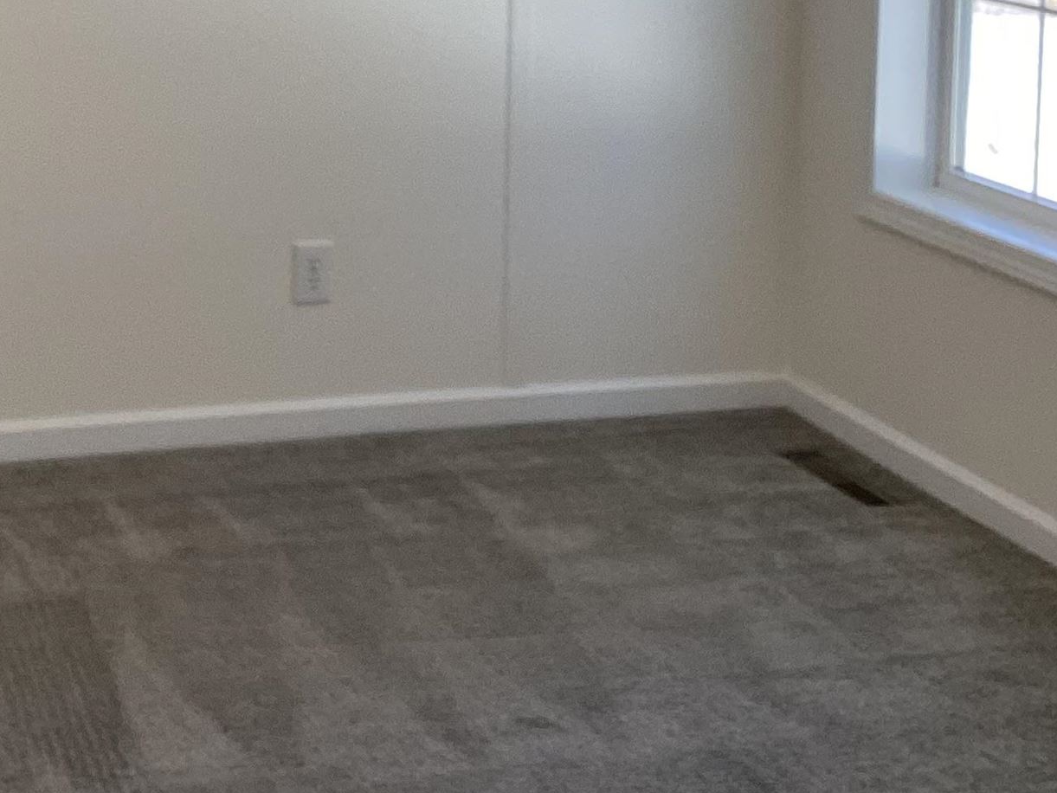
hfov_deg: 24.6
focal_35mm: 78
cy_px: -1
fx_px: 2382
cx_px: 201
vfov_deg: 18.4
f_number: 2.4
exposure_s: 1/120
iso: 64
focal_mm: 3.3
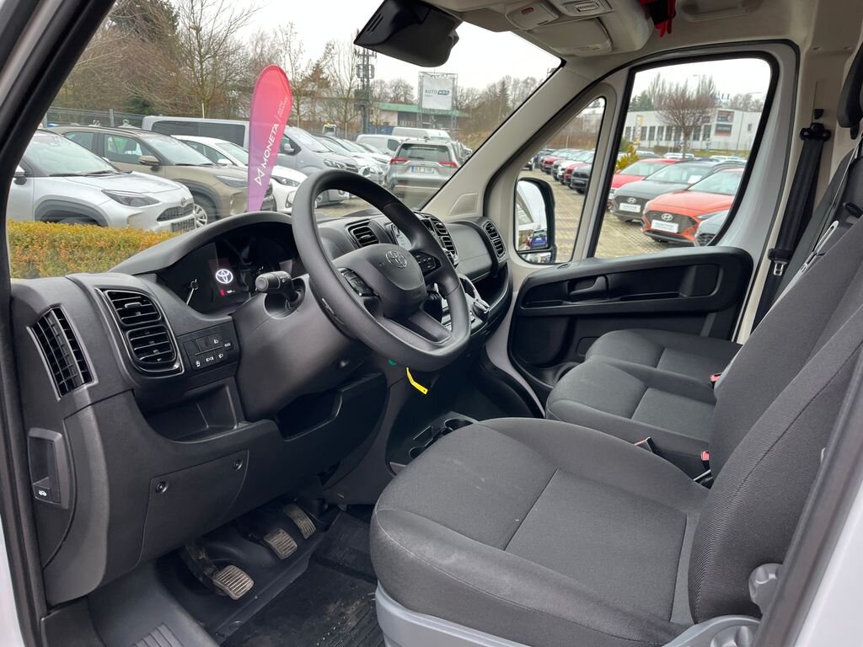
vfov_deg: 53.1
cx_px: 432
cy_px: 324
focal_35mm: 26
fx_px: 648
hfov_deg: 67.3
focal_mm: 5.1
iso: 64
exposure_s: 1/121
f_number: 1.6
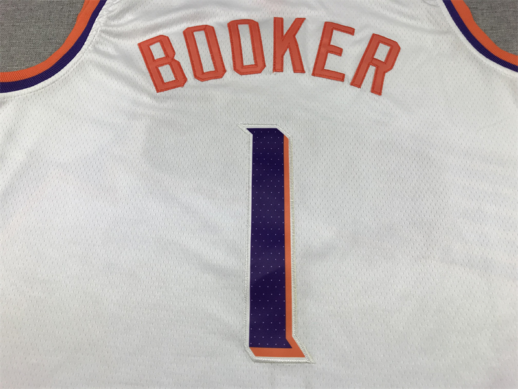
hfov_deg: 63.4
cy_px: 194
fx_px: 419
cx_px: 259
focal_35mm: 28
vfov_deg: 49.7
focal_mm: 3.99
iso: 20
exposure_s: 1/178
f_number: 1.8
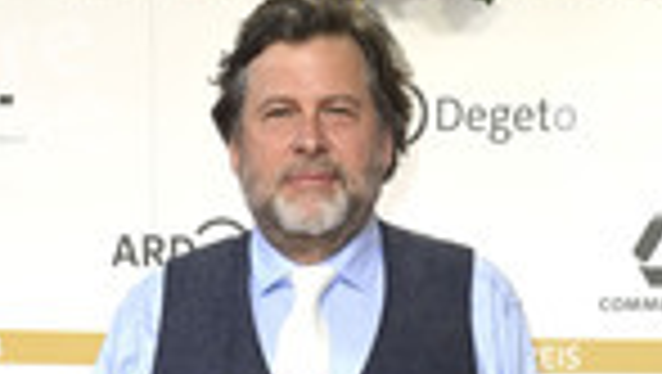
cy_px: 802
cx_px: 369
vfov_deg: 7.1
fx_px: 2899
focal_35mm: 165
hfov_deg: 13.0
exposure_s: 1/250
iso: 640
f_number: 5
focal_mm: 58
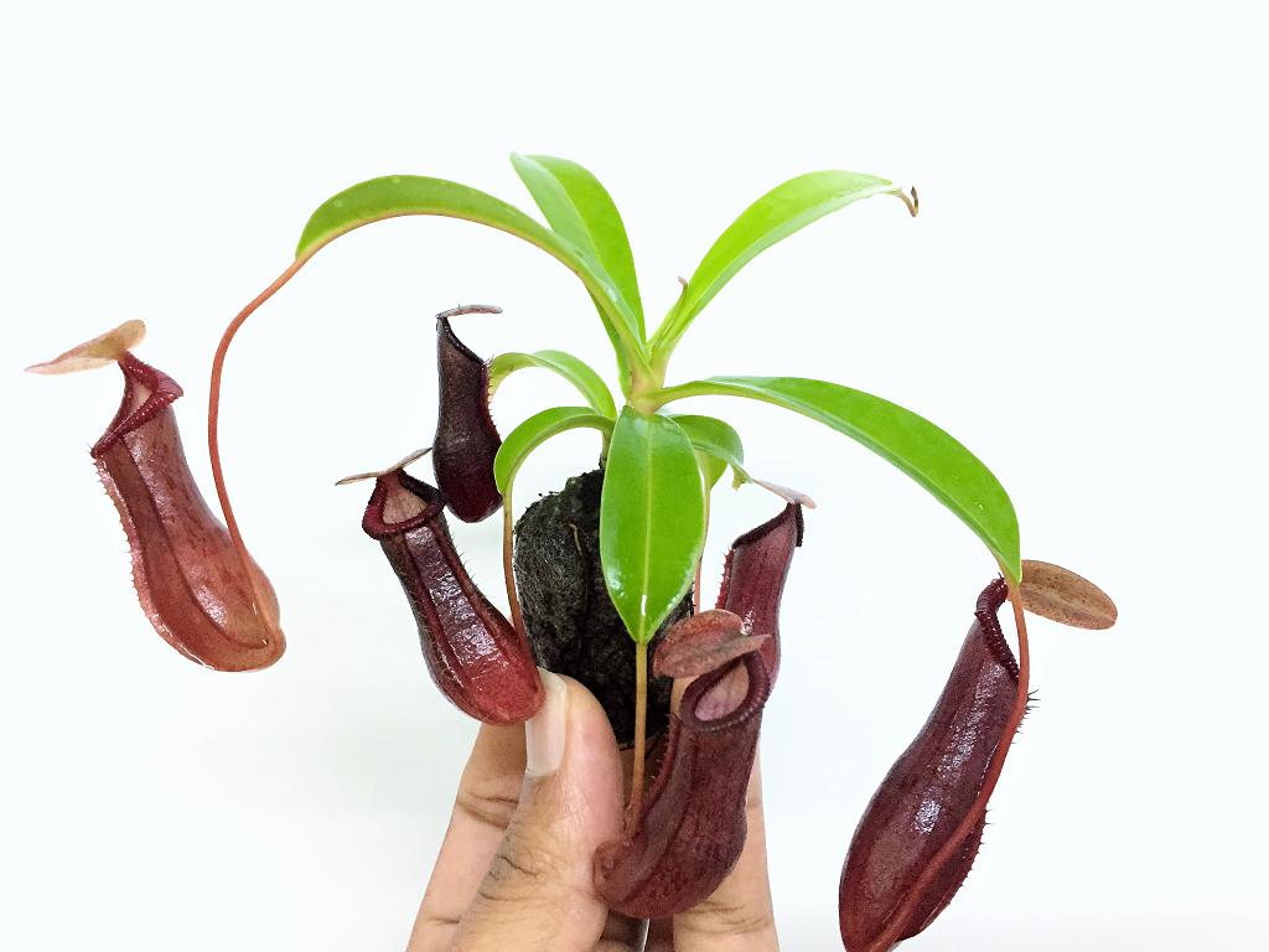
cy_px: 476
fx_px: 1063
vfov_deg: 48.2
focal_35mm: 29
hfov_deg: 61.7
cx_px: 634
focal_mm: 4.15
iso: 250
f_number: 2.2
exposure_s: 1/17
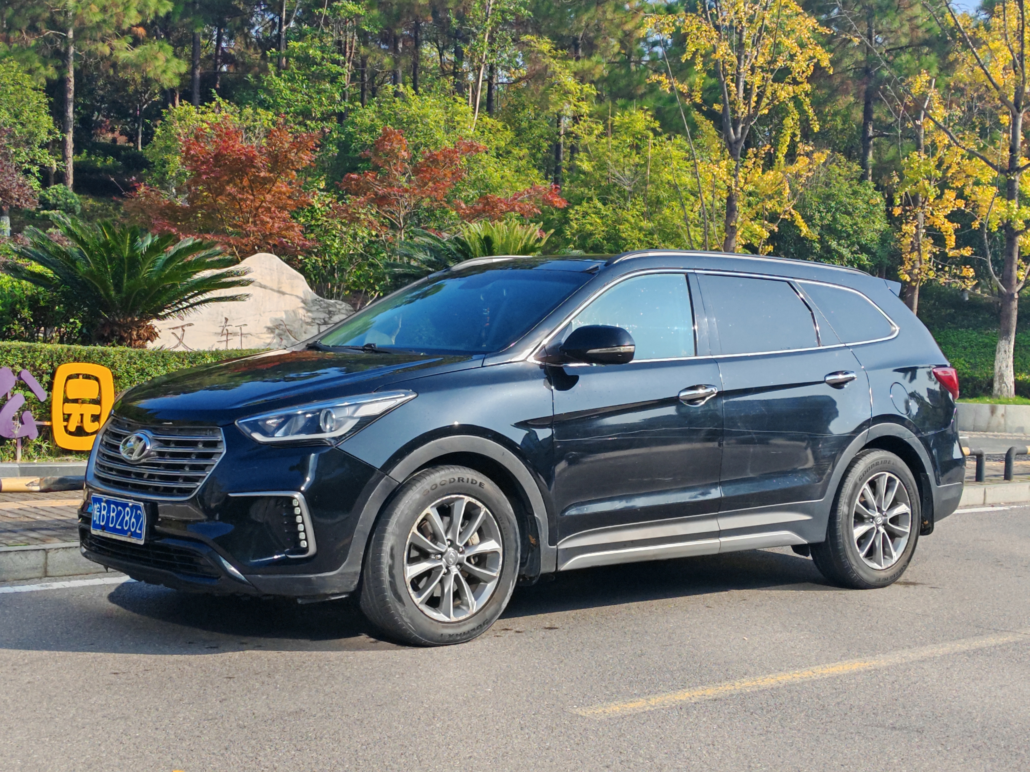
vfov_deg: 28.0
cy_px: 386
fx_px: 1547
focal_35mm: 52
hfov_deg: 36.8
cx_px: 515
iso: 50
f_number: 1.9
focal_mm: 5.52
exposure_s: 1/1200
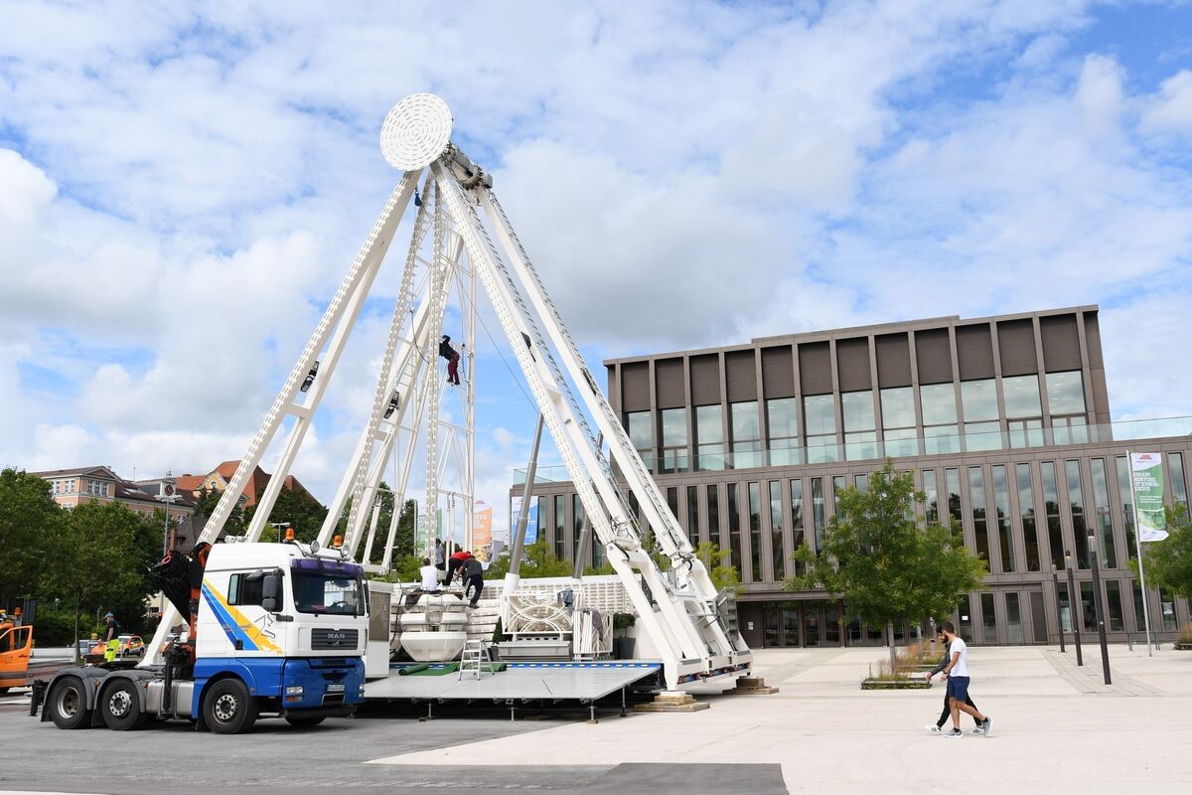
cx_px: 596
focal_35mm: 30
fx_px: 993
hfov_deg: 61.9
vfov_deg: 43.6
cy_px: 398
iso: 200
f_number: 8
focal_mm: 20
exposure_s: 1/500
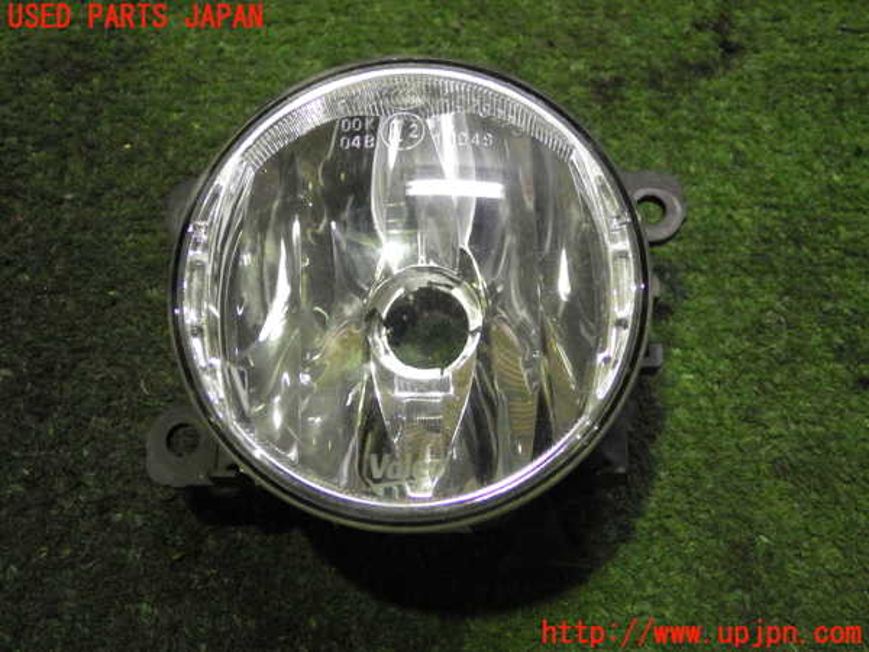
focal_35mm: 44
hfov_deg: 42.9
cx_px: 434
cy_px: 326
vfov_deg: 32.9
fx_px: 1105
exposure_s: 1/60
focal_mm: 7.9
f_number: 2.9
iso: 1600
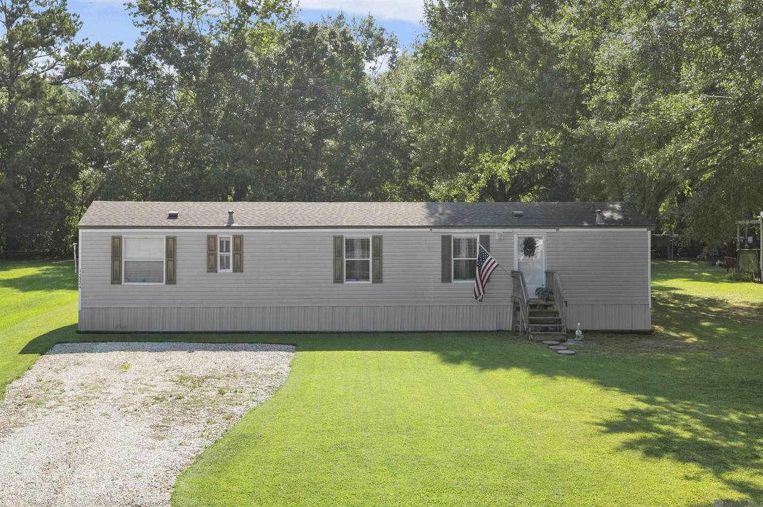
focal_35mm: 22
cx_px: 382
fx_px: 455
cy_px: 254
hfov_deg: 79.9
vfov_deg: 58.2
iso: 400
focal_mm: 21.5
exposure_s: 1/400
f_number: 10
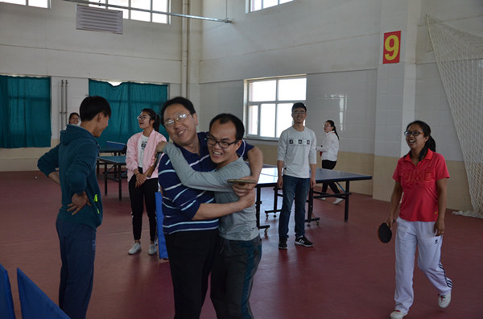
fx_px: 502
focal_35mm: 38
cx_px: 242
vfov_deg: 35.3
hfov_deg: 51.4
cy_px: 160
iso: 800
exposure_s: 1/400
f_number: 4
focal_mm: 25
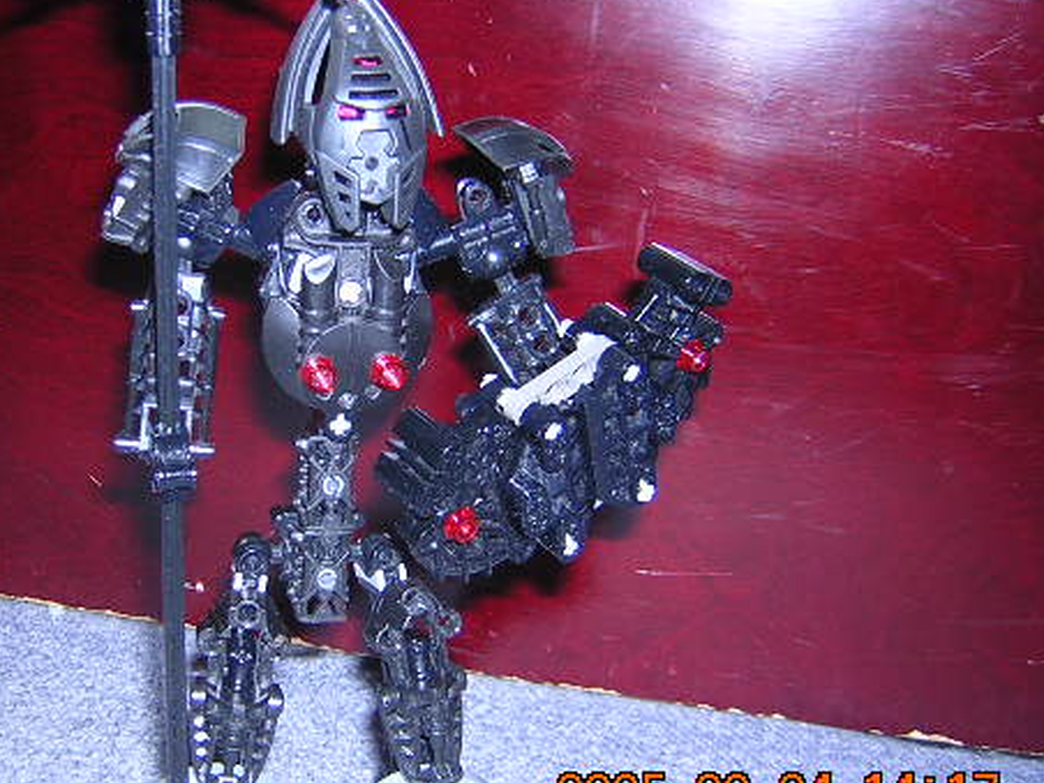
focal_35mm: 51
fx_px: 1538
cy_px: 353
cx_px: 344
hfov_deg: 37.1
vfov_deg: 28.5
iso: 100
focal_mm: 4.7
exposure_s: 1/60.1
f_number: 2.6
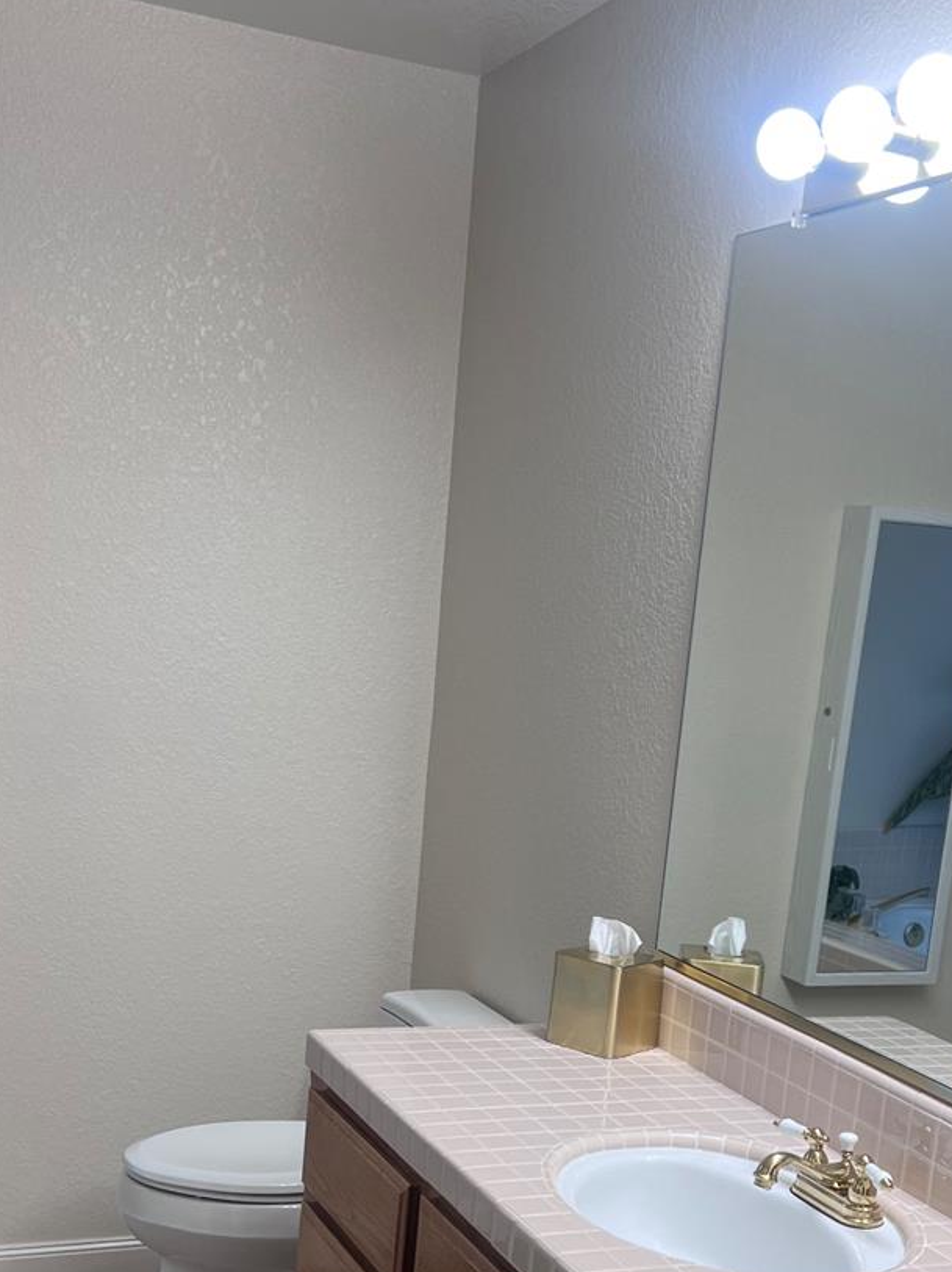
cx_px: 545
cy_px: 936
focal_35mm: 48
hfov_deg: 30.2
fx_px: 1761
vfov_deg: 38.8
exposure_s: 1/120
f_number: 1.5
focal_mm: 5.7
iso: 50
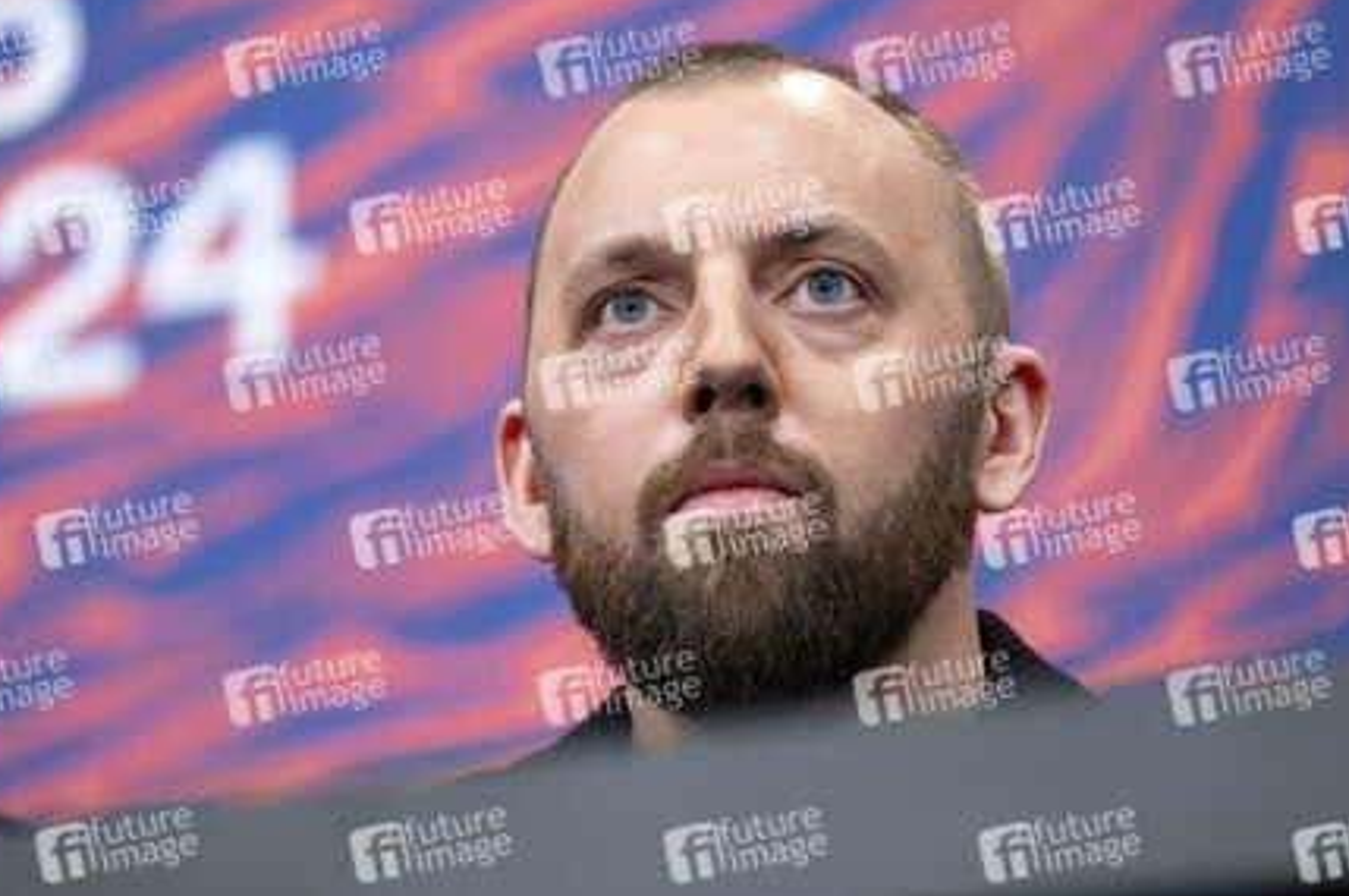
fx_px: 8272
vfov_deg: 6.2
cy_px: 453
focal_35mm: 221
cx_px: 662
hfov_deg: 9.3
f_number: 2.8
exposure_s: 1/400
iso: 1250
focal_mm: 140
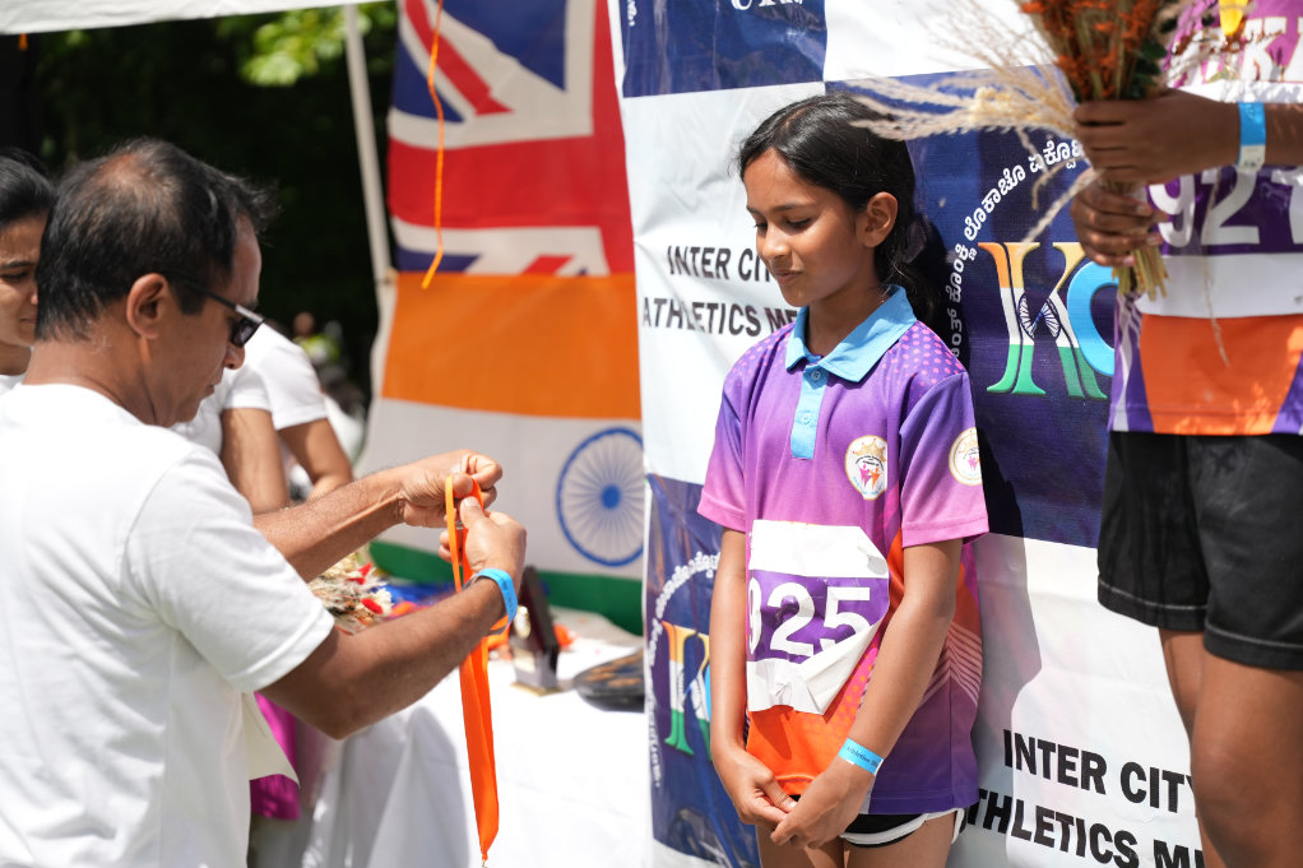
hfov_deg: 28.8
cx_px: 652
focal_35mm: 70
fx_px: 2533
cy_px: 434
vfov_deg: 19.5
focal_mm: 70
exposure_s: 1/4000
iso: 250
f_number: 2.8
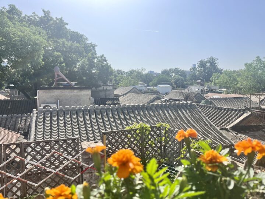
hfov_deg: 67.3
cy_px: 100
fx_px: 199
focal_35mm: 26
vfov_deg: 53.1
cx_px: 132
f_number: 1.6
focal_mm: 5.1
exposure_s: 1/2179
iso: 50
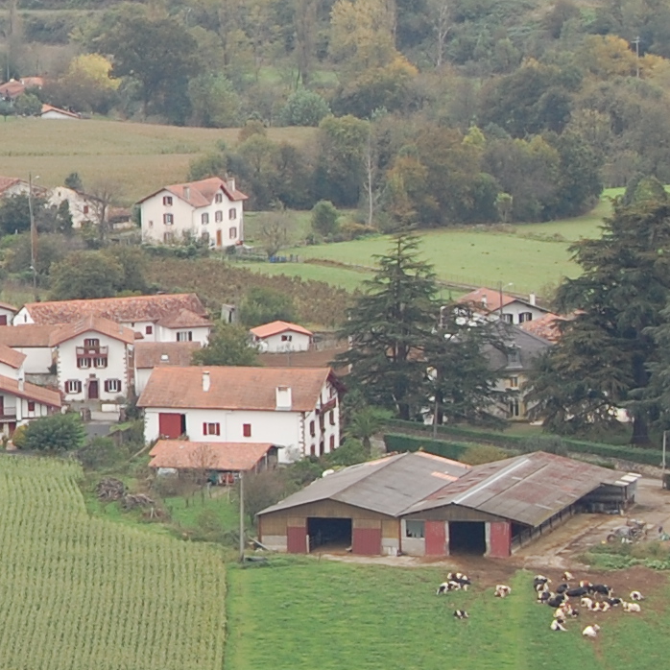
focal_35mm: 302
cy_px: 158
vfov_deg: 5.8
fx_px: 6609
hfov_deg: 5.7
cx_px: -753
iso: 200
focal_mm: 55
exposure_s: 1/80
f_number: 8
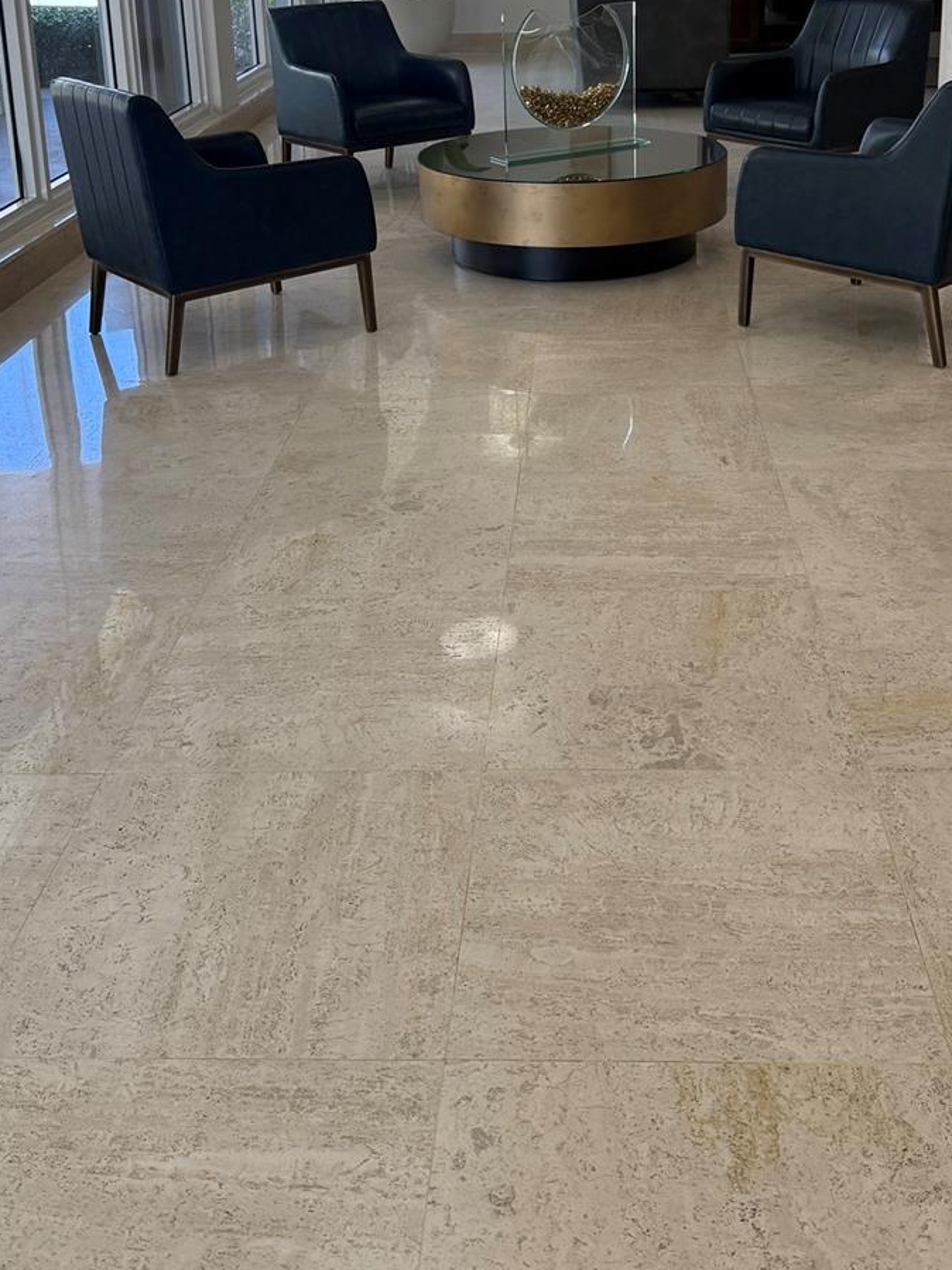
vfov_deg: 43.9
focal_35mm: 41
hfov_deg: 35.1
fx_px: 1504
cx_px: 534
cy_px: 275
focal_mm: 6.76
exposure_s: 1/237
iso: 160
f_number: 1.78
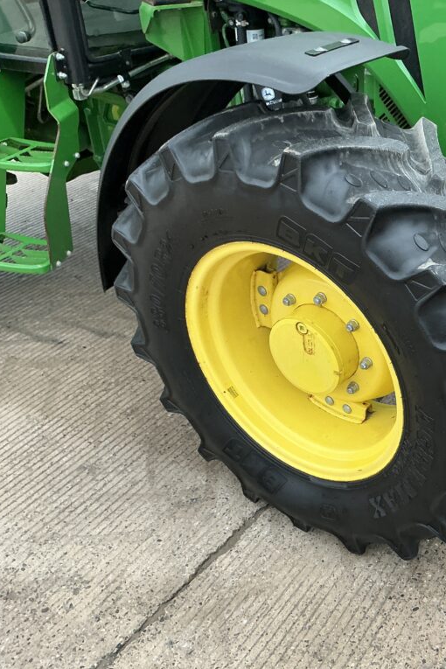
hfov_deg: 32.0
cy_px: 335
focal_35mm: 39
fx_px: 725
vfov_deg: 49.6
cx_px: 425
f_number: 1.8
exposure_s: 1/122
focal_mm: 3
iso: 64
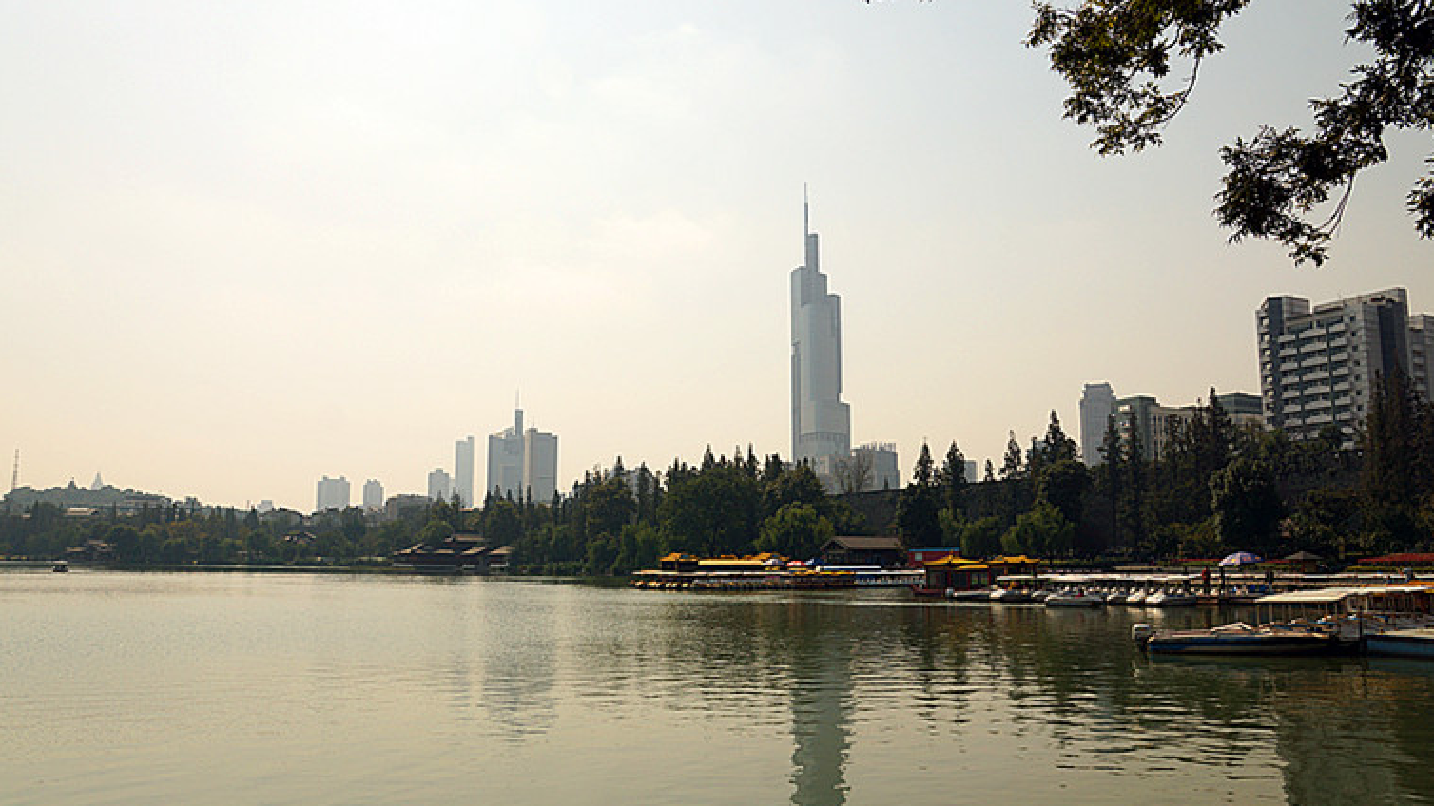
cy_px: 415
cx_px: 725
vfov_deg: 44.4
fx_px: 989
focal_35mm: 26
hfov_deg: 71.9
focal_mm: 16
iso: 100
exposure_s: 1/500
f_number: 8
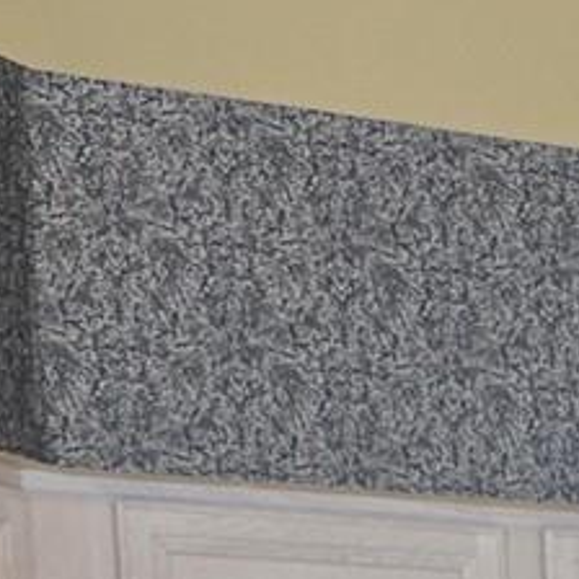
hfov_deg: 11.1
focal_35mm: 145
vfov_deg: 10.5
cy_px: 1362
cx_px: 1117
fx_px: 2744
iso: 125
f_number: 1.7
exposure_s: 1/120
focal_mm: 6.3
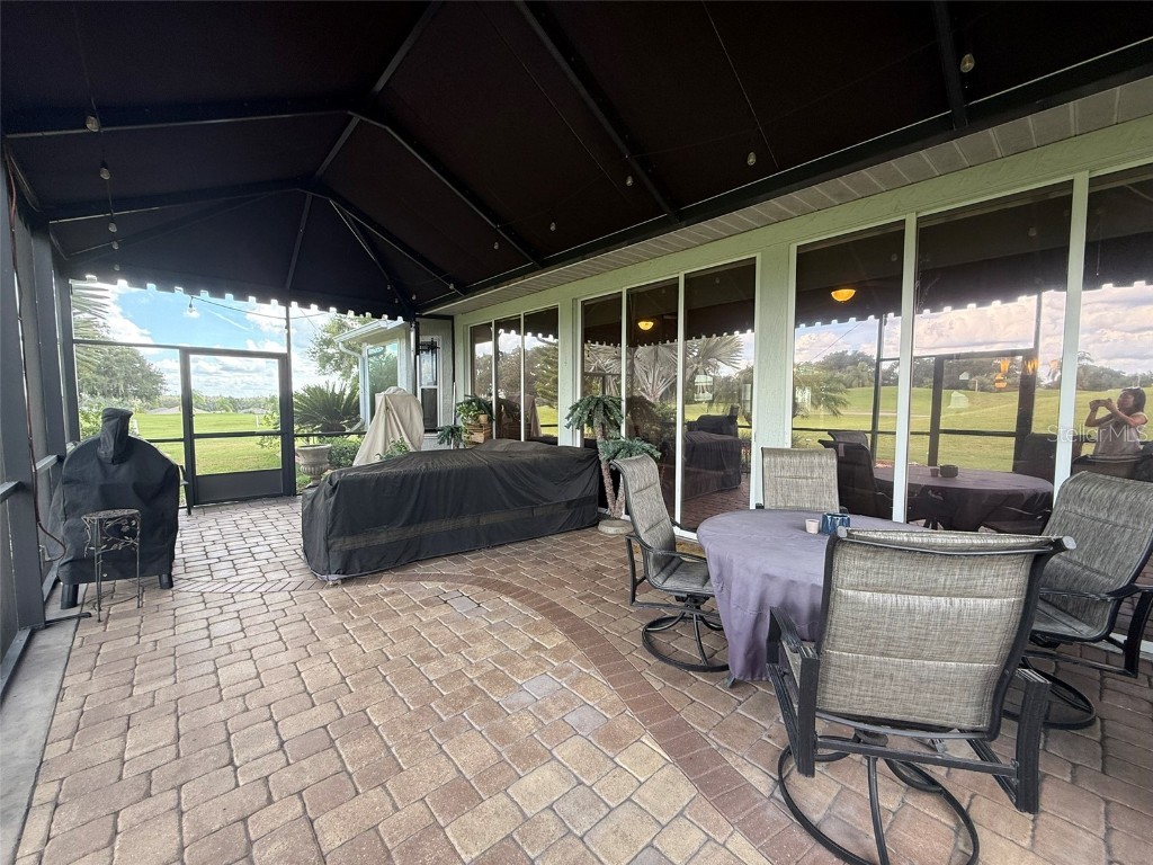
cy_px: 432
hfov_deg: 102.1
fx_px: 466
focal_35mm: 14
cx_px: 576
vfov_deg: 85.7
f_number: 2.2
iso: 80
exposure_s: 1/99
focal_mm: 2.22
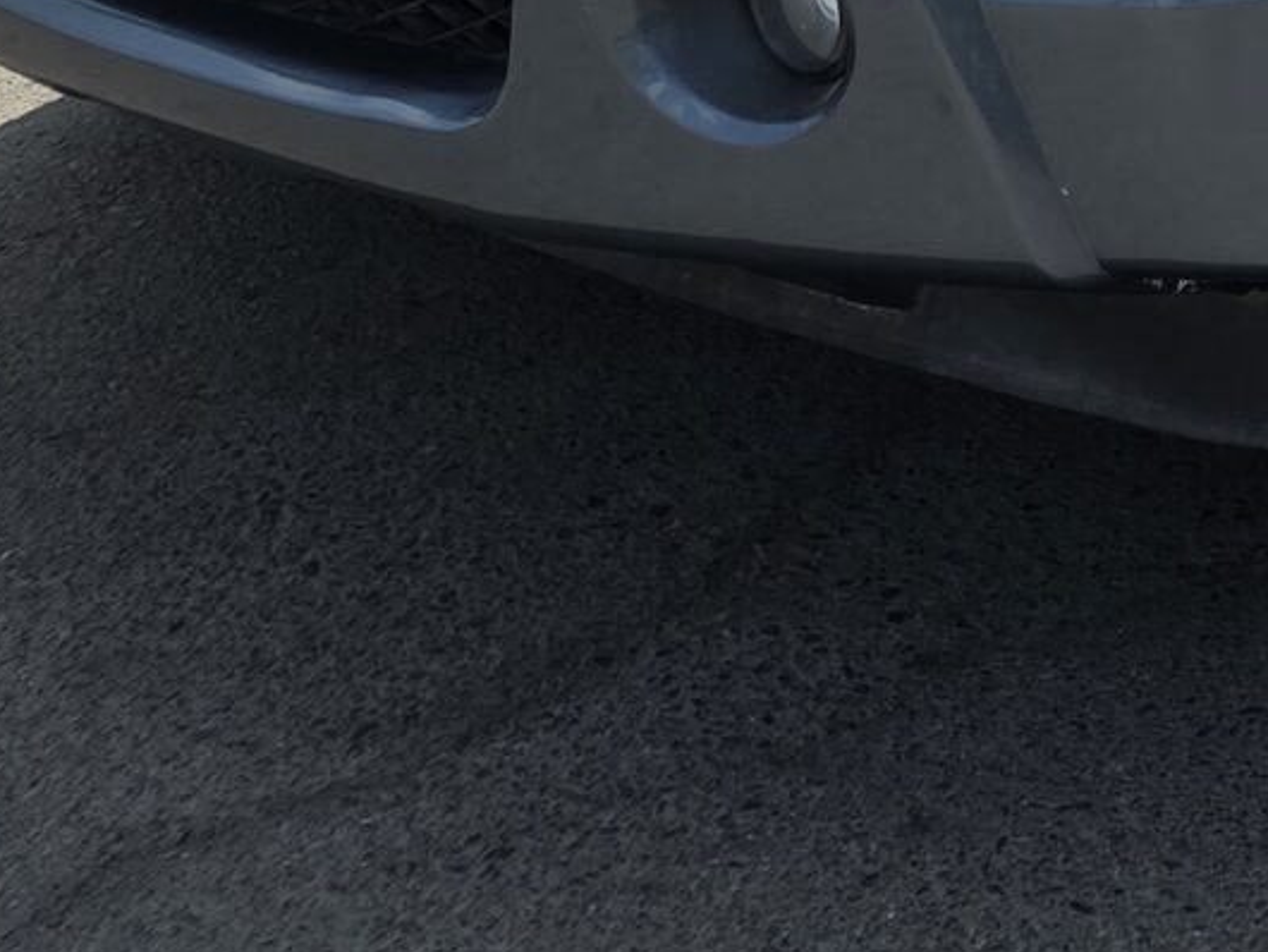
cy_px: -679
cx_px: 1842
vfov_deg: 12.4
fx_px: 4068
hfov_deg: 16.3
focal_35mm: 111
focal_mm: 6.3
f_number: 1.7
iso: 12
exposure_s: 1/750
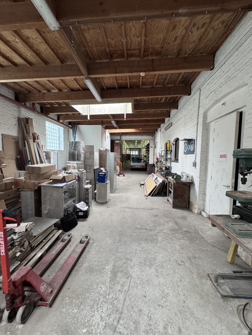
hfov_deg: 85.7
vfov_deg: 102.1
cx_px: 126
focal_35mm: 14
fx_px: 136
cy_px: 168
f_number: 2.2
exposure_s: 1/50
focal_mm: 2.22
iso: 320
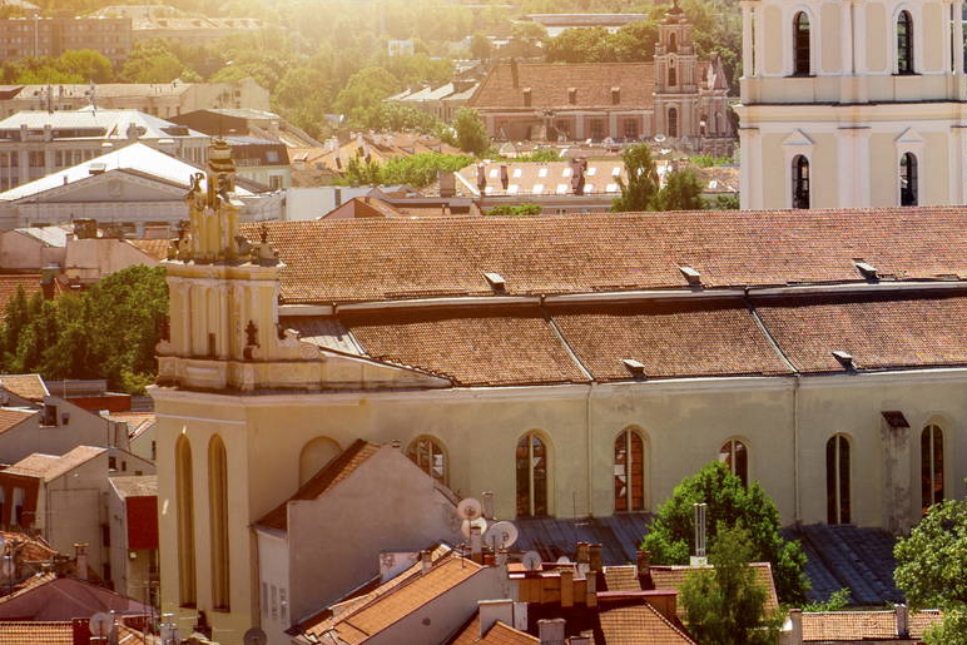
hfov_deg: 7.8
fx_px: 7012
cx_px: 1022
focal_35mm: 261
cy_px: 188
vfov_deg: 5.3
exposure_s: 1/320
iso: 100
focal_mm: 70
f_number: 8
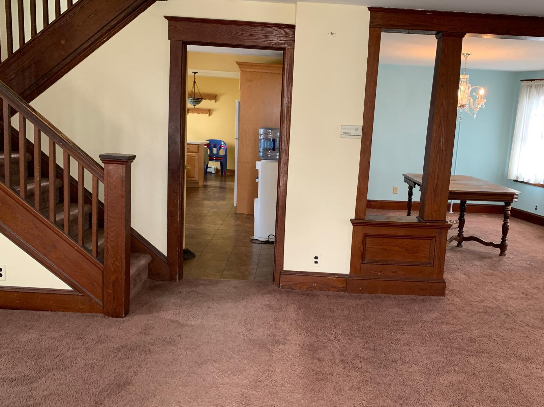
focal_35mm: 33
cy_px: 216
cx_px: 317
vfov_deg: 42.9
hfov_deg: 55.1
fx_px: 519
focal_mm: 4.25
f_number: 1.8
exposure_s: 1/60
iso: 200
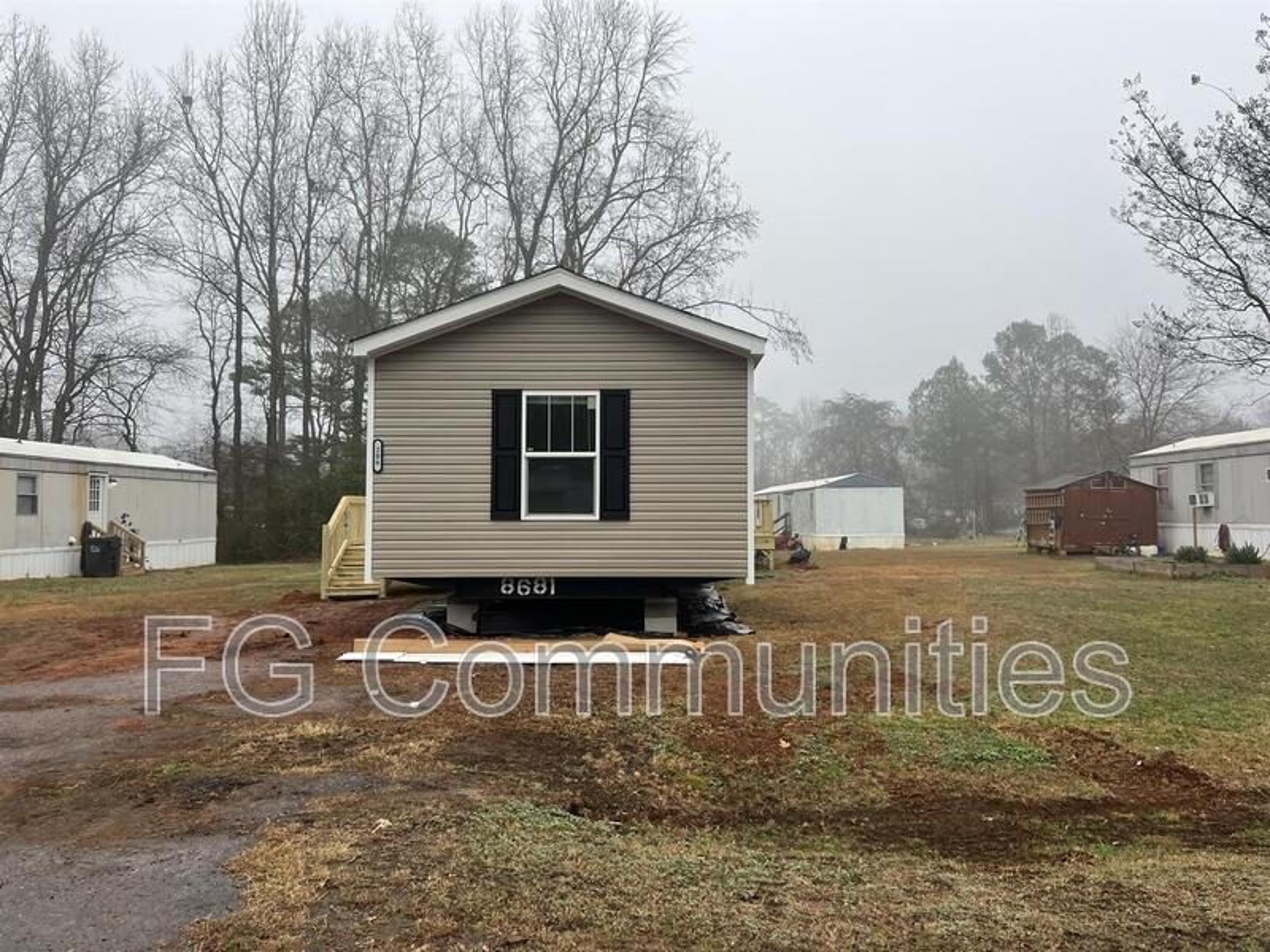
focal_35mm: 26
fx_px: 954
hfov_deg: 67.3
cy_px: 476
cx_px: 635
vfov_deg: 53.1
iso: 50
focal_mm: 5.7
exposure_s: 1/611
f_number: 1.5
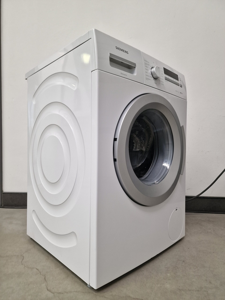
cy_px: 150
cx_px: 112
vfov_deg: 73.9
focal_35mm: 23
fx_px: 199
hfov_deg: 58.9
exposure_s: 1/100
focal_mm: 6.4
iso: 200
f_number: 1.8
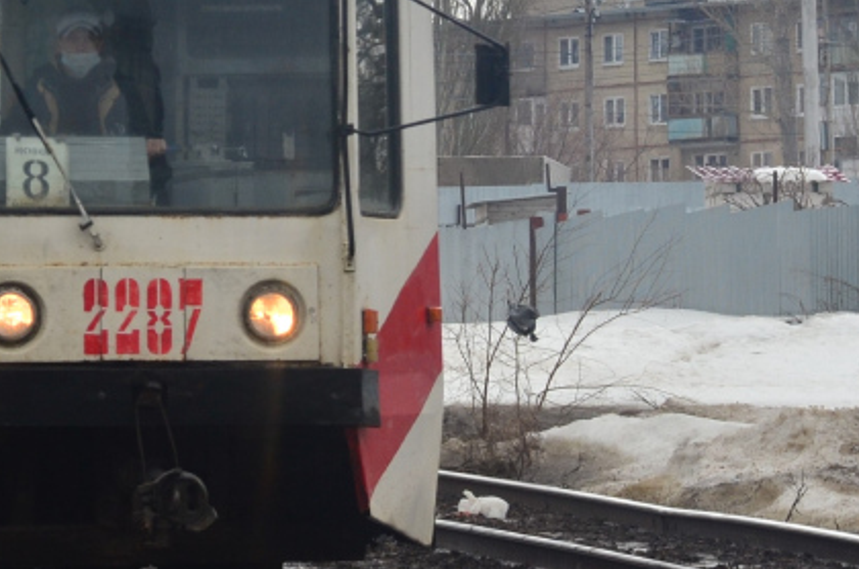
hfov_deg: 5.9
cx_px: 55
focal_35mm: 349
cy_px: -157
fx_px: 8298
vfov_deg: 3.9
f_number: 5.6
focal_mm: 75
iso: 200
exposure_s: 1/250
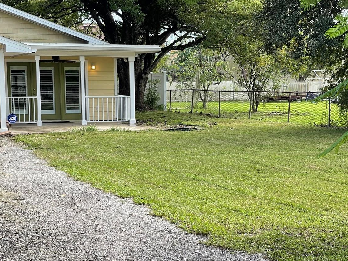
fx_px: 915
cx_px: 240
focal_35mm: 91
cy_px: 165
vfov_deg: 16.2
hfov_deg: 21.4
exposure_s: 1/157
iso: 20
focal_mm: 7.5
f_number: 2.2
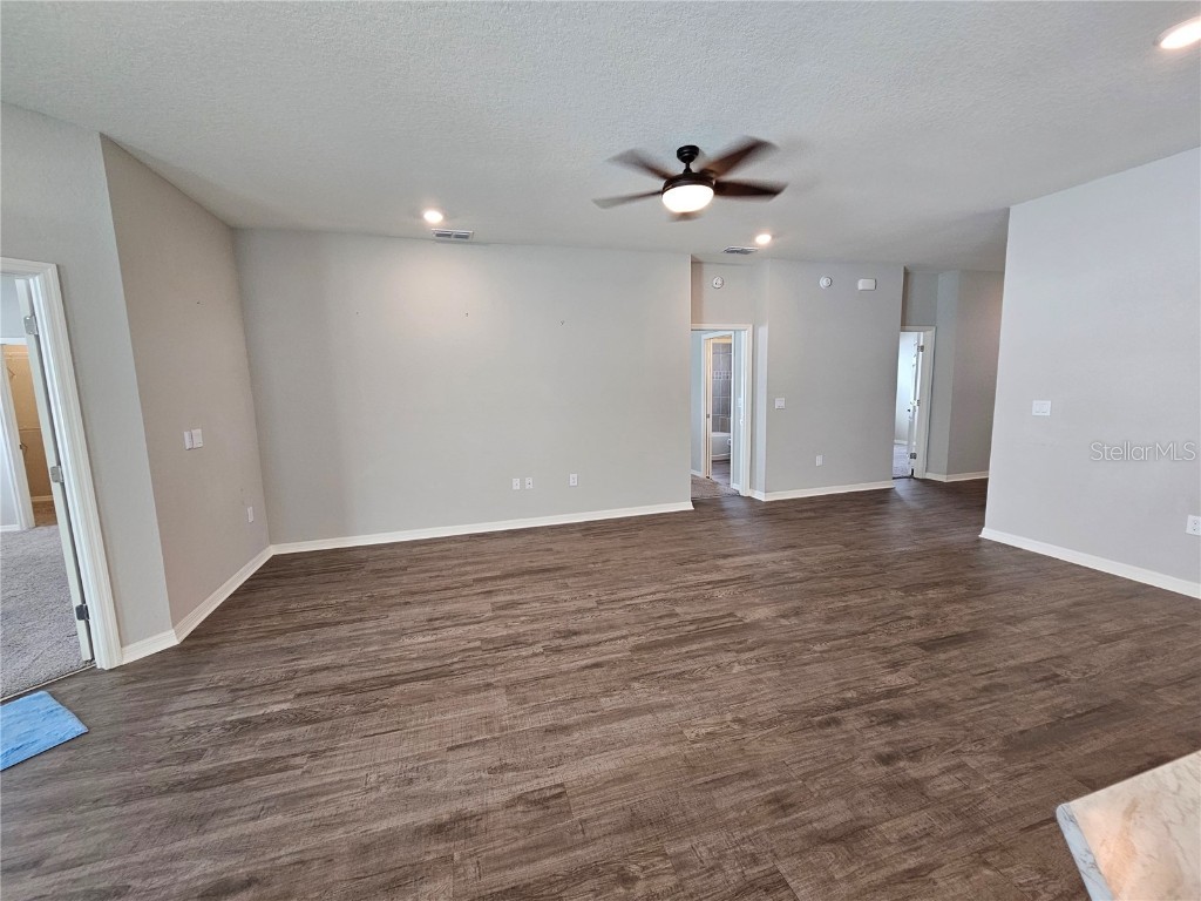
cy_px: 450
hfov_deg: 106.2
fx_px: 451
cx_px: 600
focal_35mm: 13
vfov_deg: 89.9
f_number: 2.2
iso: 160
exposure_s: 1/60
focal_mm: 2.2
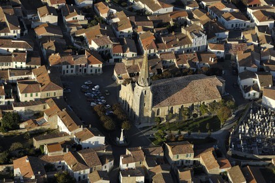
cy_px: 92
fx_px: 1202
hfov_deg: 13.1
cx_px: 138
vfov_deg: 8.7
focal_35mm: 158
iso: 100
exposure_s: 1/750
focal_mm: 105
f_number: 4
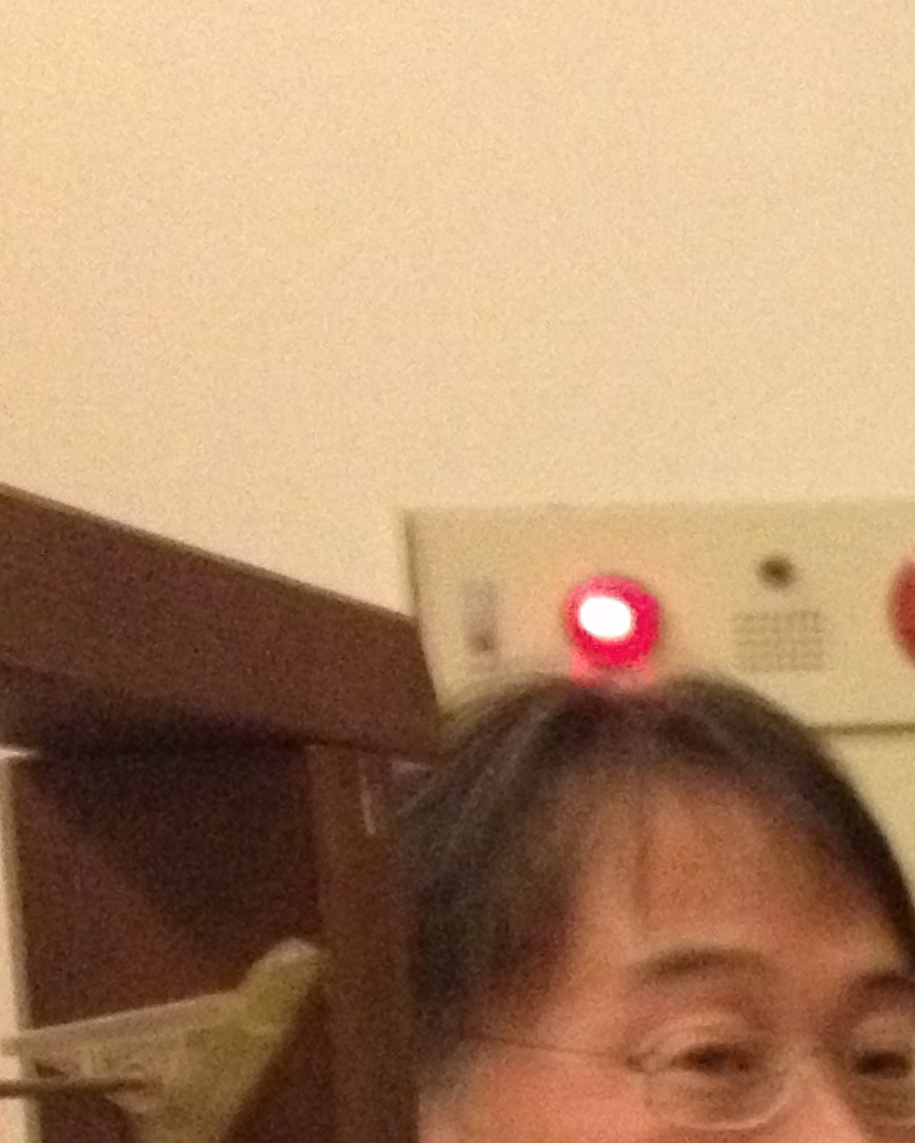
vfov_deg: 12.6
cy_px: 1404
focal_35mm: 149
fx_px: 5041
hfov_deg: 9.2
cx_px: 2300
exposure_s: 1/15
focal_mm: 4.28
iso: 500
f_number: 2.4
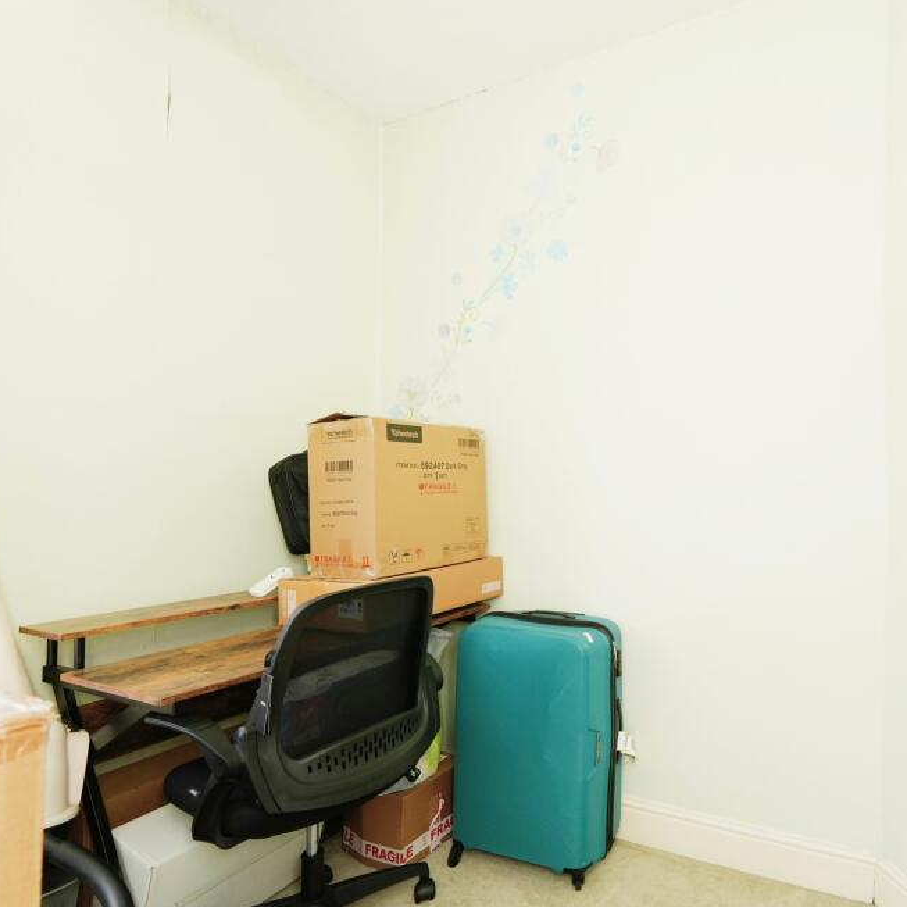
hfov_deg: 70.1
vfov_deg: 74.8
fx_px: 593
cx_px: 674
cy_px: 472
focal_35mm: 20
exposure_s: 1/160
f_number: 4
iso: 400
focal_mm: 10
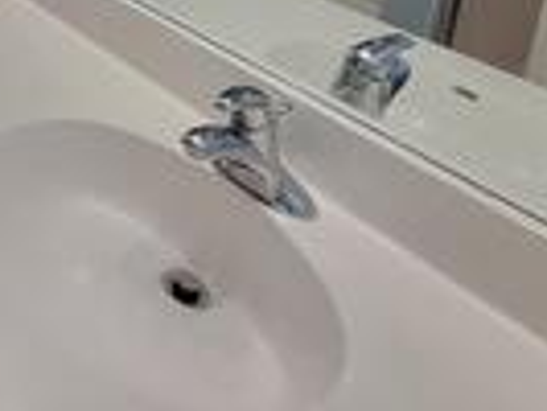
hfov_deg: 37.0
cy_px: -152
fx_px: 617
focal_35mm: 39
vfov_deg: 28.6
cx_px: -103
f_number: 2.2
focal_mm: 2.2
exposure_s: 1/60
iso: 160
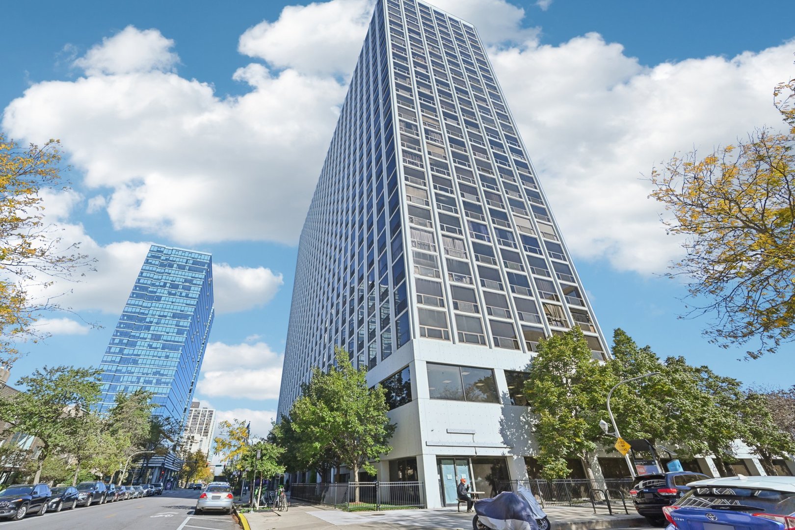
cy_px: 265
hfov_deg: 104.3
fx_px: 309
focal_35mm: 14
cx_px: 398
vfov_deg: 81.2
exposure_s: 1/2000
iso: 800
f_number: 8
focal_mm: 14
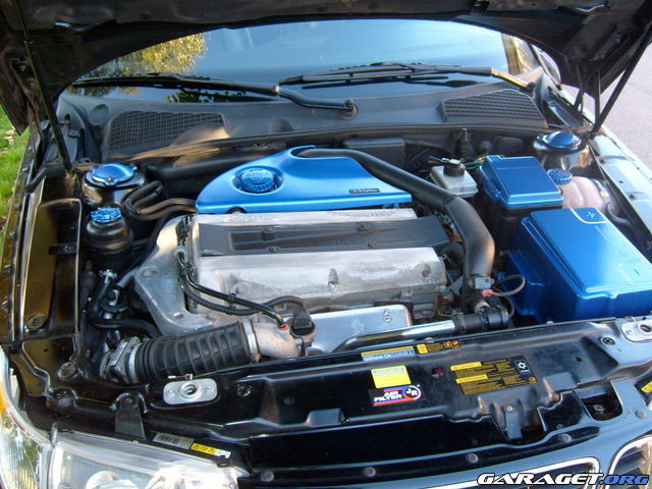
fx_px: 659
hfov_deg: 52.6
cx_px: 326
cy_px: 244
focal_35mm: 35
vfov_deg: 40.7
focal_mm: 5.8
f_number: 2.8
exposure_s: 1/45
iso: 100
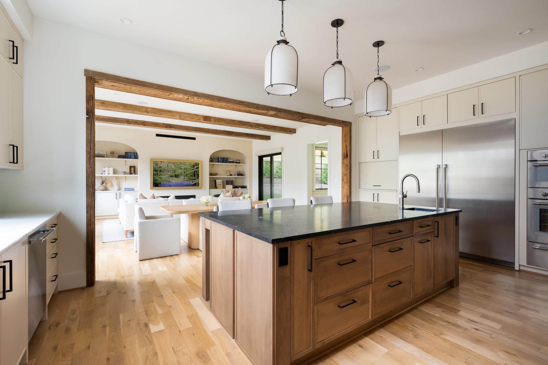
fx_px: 244
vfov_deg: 73.7
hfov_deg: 96.7
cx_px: 274
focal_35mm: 16
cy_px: 182
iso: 800
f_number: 10
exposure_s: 1/160
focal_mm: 16
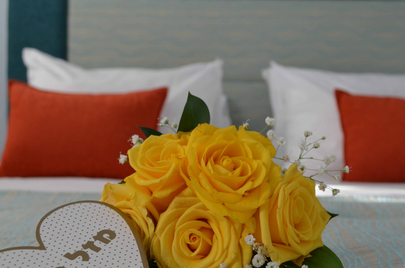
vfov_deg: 26.8
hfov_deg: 39.5
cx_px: 238
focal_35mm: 50
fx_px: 561
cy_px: 165
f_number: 5.6
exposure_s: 1/125
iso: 360
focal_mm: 24
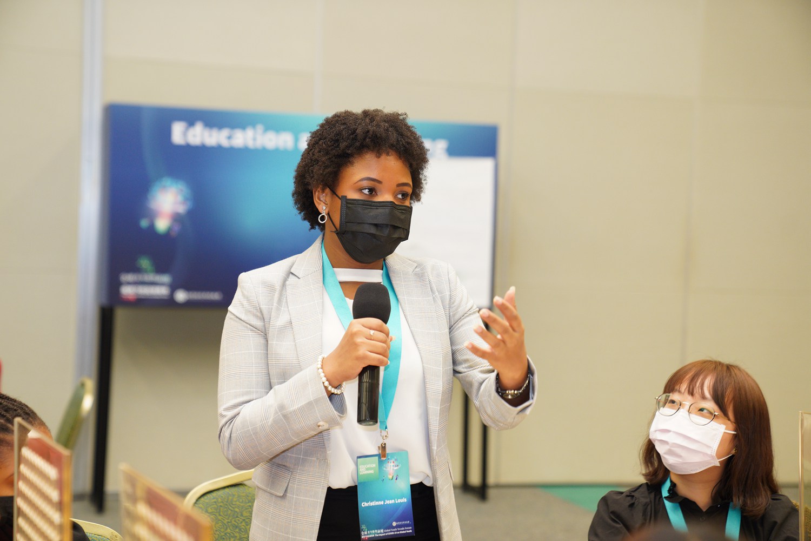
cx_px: 406
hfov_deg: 28.8
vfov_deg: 19.5
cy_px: 270
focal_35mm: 70
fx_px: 1577
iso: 1600
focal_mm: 70
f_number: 3.2
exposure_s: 1/200
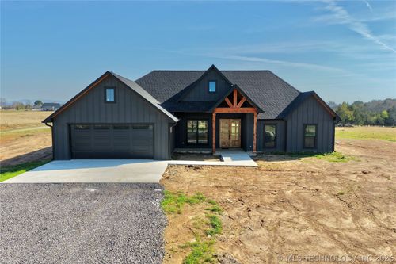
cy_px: 132
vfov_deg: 46.4
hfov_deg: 65.5
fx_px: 308
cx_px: 198
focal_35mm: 28
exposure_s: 1/2000
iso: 400
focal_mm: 14.45
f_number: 2.8
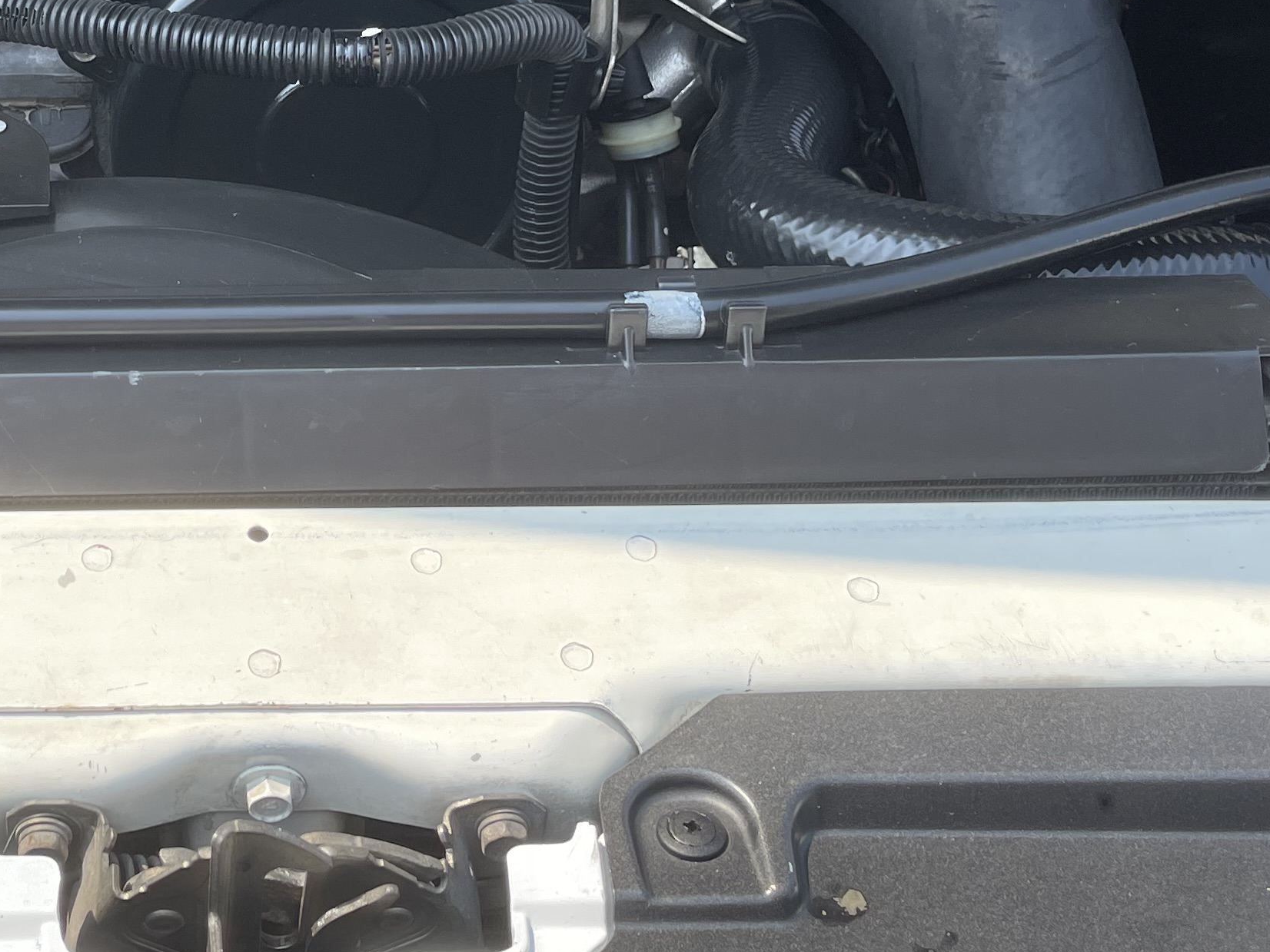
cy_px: 45
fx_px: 2238
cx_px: 157
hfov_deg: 30.5
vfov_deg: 23.2
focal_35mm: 61
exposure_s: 1/916
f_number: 1.6
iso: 32
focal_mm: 5.1
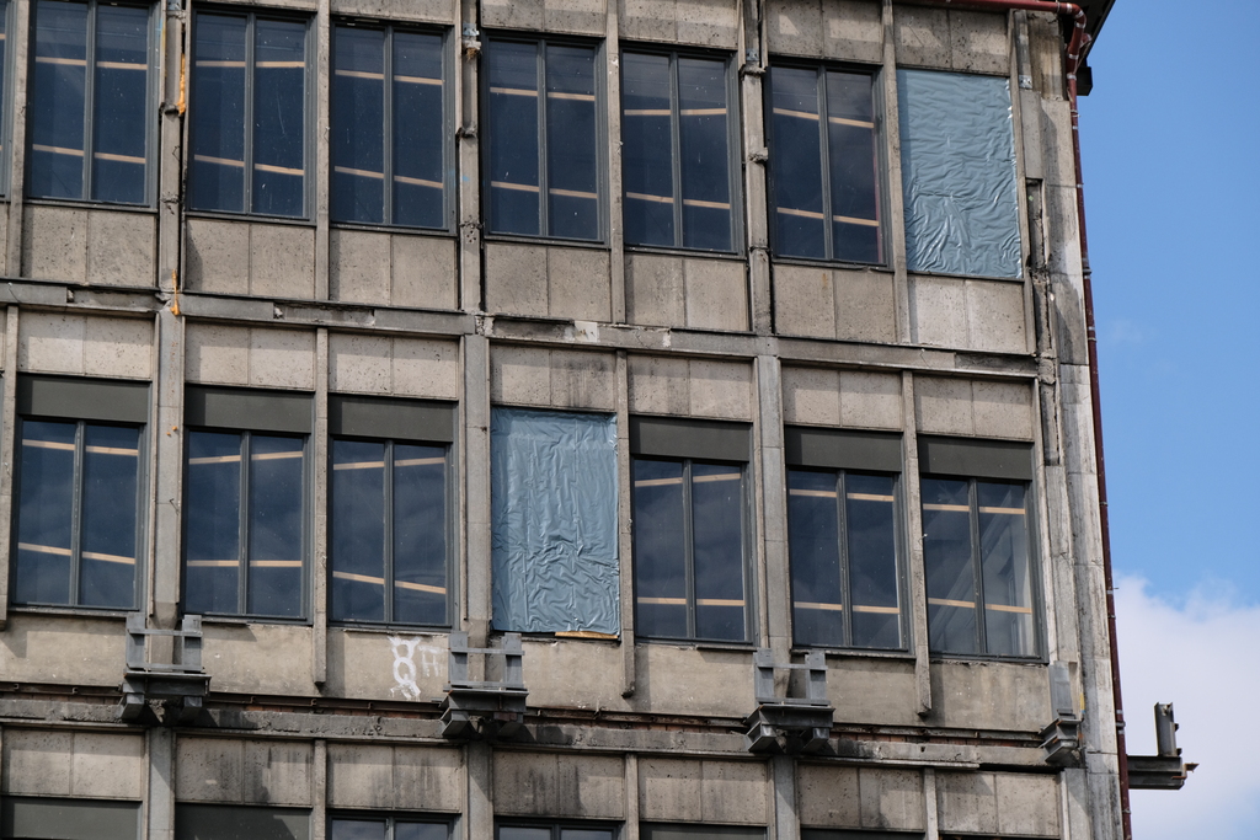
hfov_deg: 19.5
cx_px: 630
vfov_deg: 13.0
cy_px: 420
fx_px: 3675
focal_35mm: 105
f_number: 5
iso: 640
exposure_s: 1/2700
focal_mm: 70
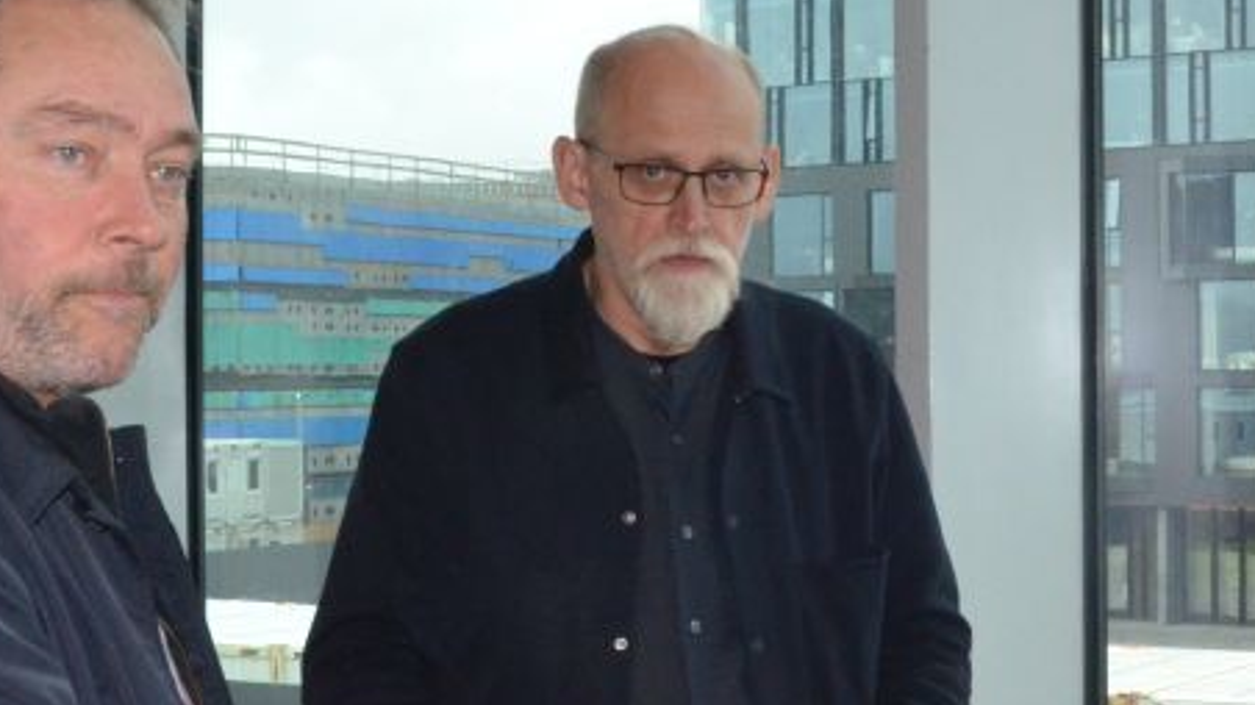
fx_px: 2495
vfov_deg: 16.1
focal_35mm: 75
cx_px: 891
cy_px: 326
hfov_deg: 27.9
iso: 2000
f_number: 13
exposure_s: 1/250
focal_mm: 18
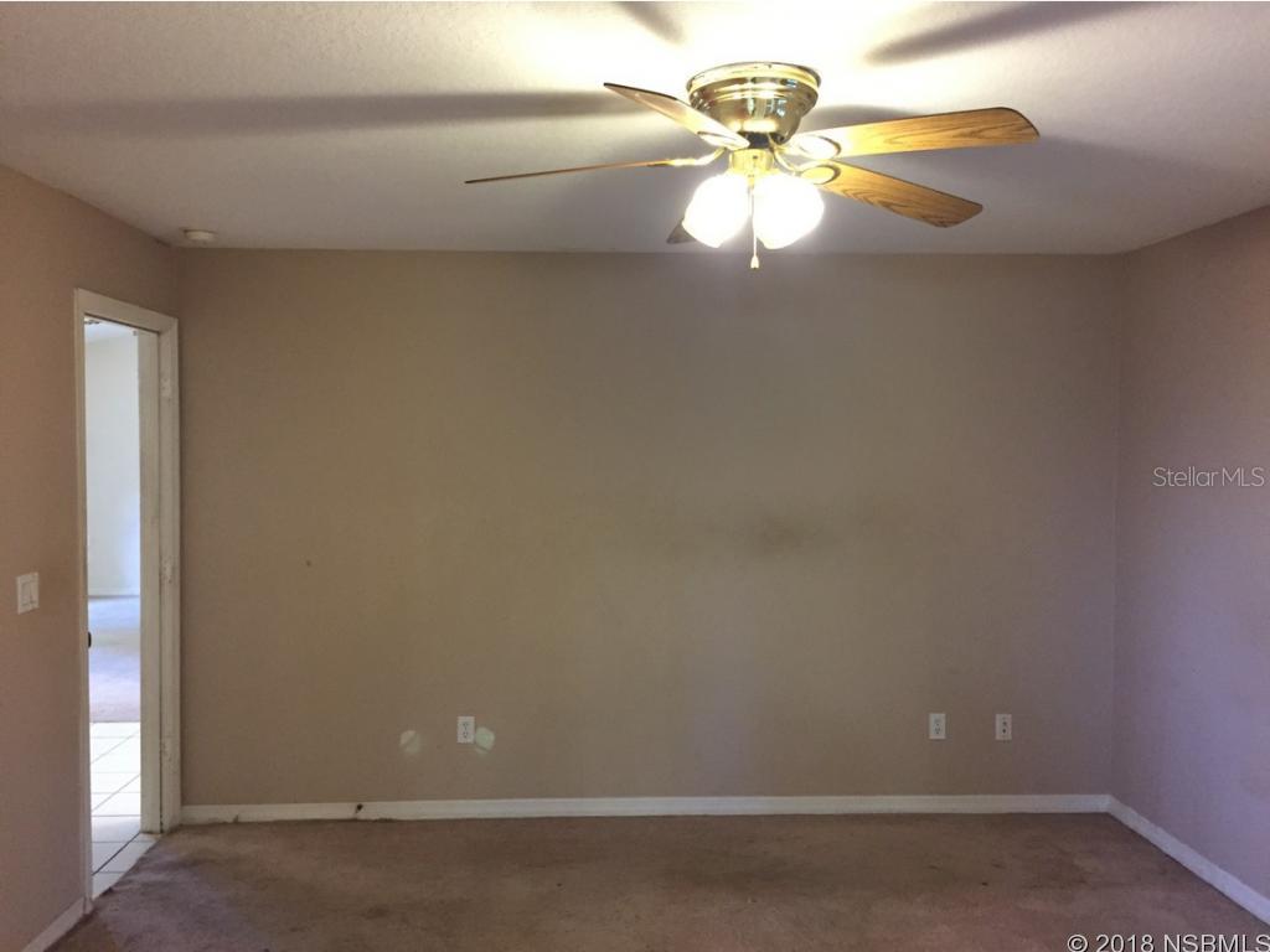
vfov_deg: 48.2
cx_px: 635
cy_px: 476
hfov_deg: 61.7
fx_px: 1064
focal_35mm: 29
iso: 250
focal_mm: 4.15
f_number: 2.2
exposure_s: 1/24
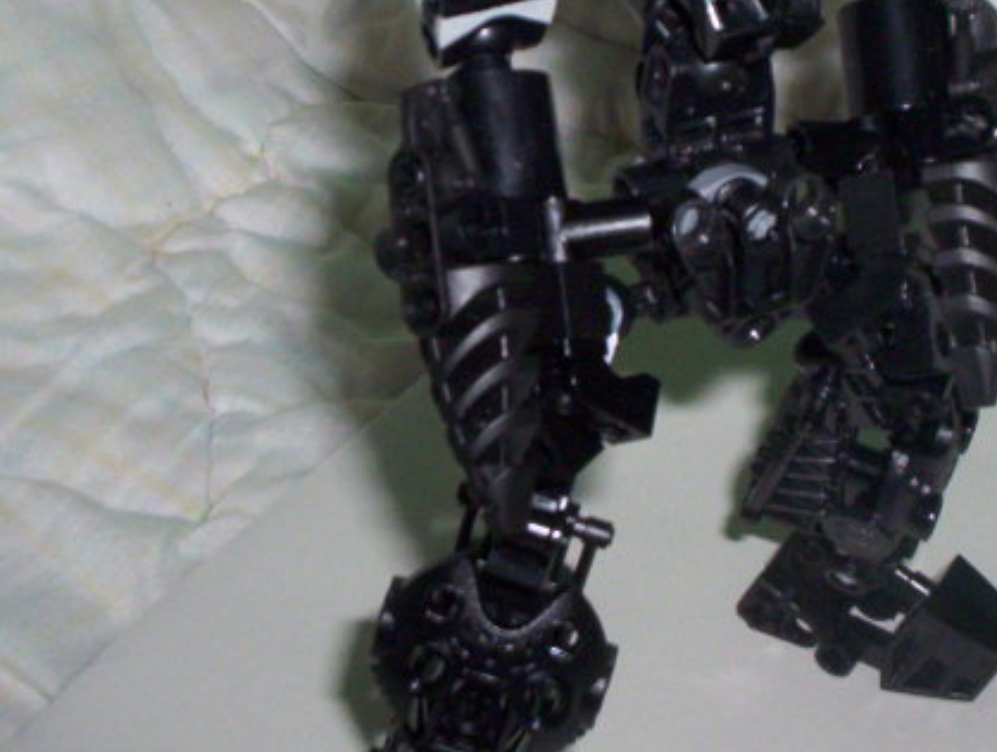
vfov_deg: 19.8
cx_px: 685
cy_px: 152
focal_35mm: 74
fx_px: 2136
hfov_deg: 26.1
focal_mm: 4.99
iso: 140
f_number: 4.5
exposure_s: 1/60
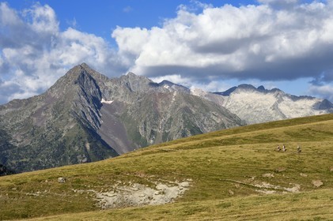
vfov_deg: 19.4
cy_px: 110
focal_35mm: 70
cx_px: 166
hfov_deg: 28.9
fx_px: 647
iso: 200
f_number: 8
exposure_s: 1/500
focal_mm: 70
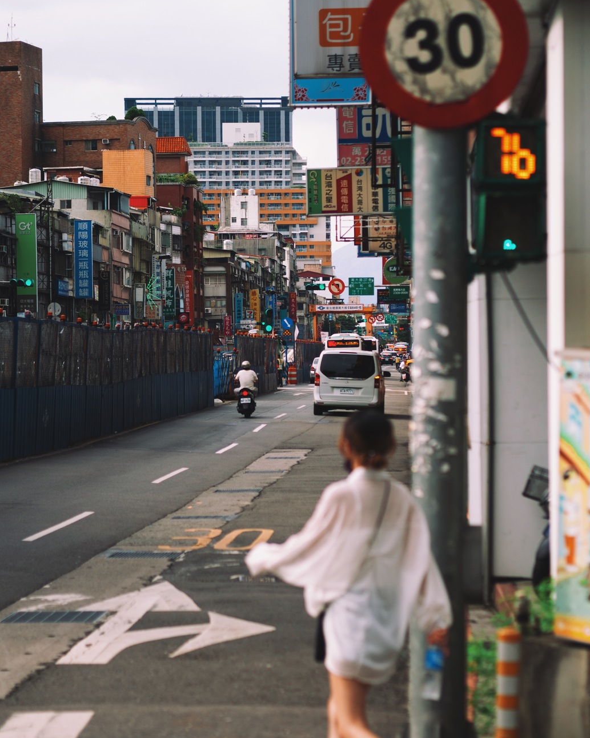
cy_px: 355
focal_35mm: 94
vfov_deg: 20.4
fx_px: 2052
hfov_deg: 16.4
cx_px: 296
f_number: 1.8
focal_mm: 45
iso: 160
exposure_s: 1/4000
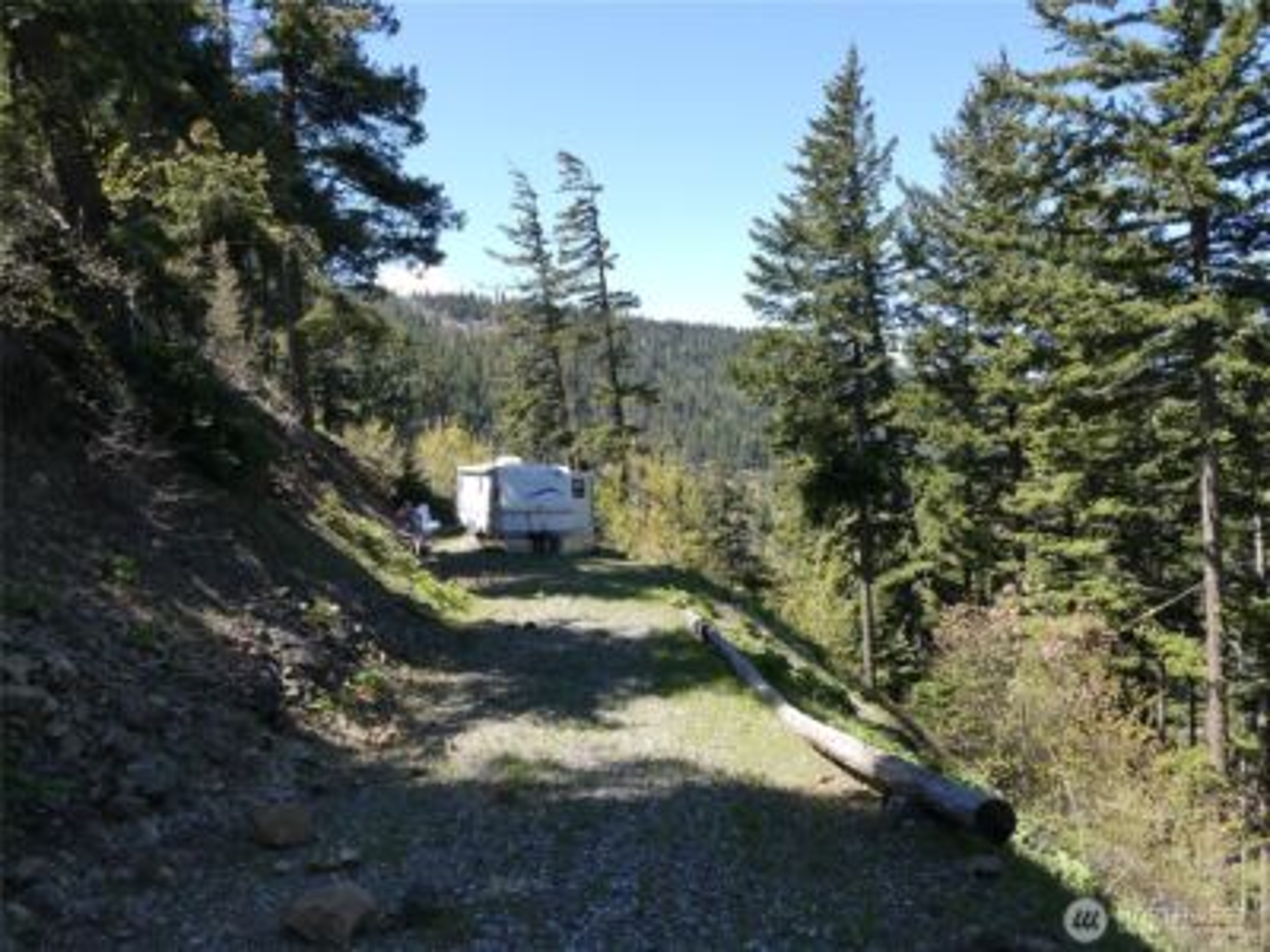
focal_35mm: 24
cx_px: 635
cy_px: 476
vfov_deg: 56.8
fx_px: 881
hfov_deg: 71.6
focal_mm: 4.3
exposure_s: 1/400
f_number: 3.3
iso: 80
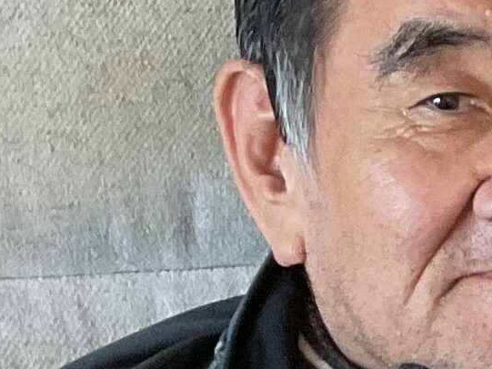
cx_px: 877
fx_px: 3071
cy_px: 405
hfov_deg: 8.8
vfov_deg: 6.8
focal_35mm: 216
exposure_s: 1/50
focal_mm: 3
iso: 80
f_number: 1.8
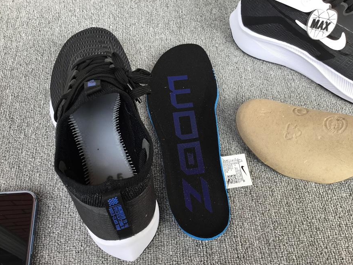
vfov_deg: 44.2
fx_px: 326
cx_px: 178
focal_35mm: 32
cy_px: 134
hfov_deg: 56.8
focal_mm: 3.3
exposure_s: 1/149
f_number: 2.4
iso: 25
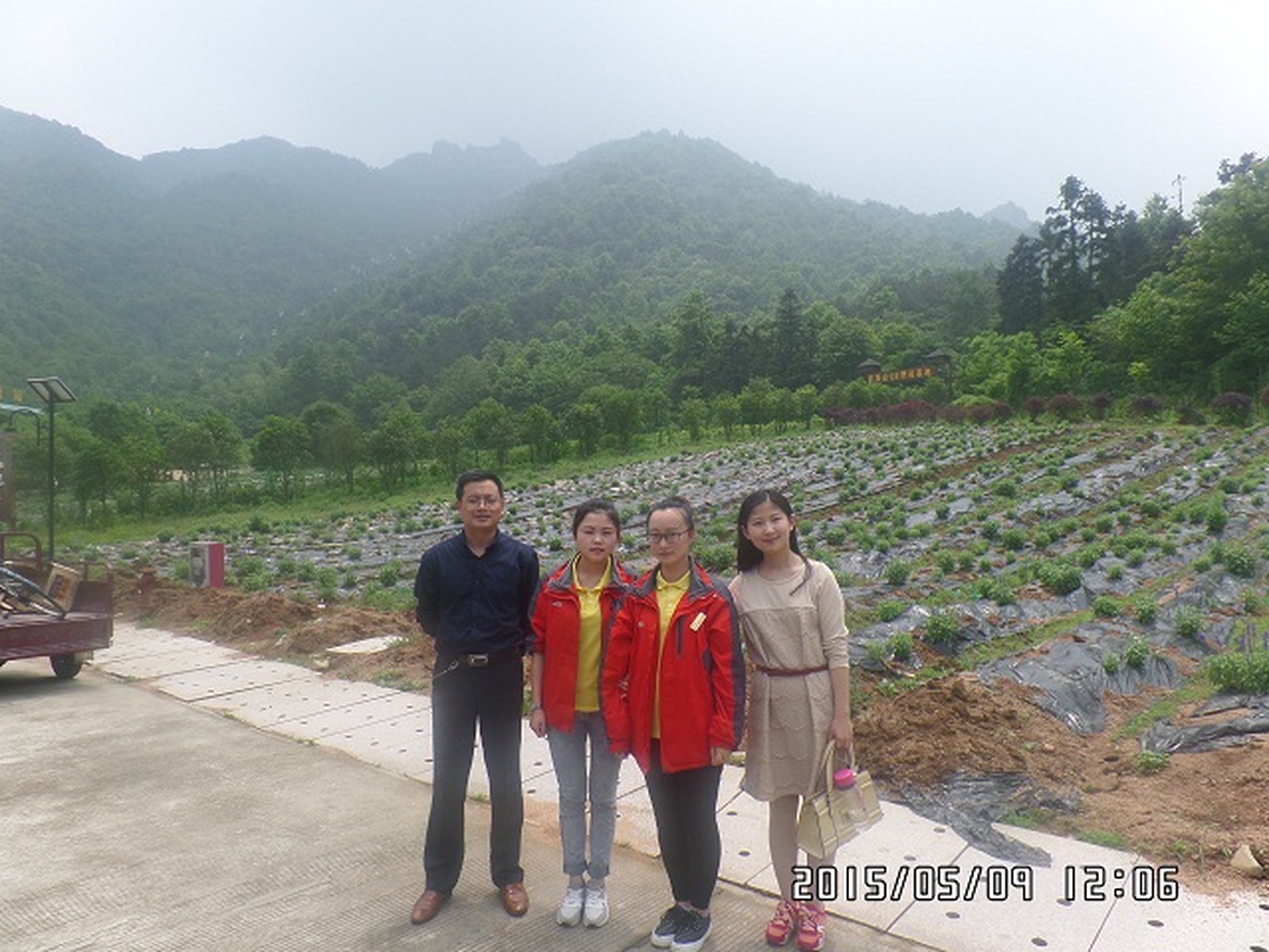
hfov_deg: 73.9
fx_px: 843
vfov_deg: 58.9
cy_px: 476
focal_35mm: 23
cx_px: 634
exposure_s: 1/1000
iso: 100
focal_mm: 4.1
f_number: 3.5
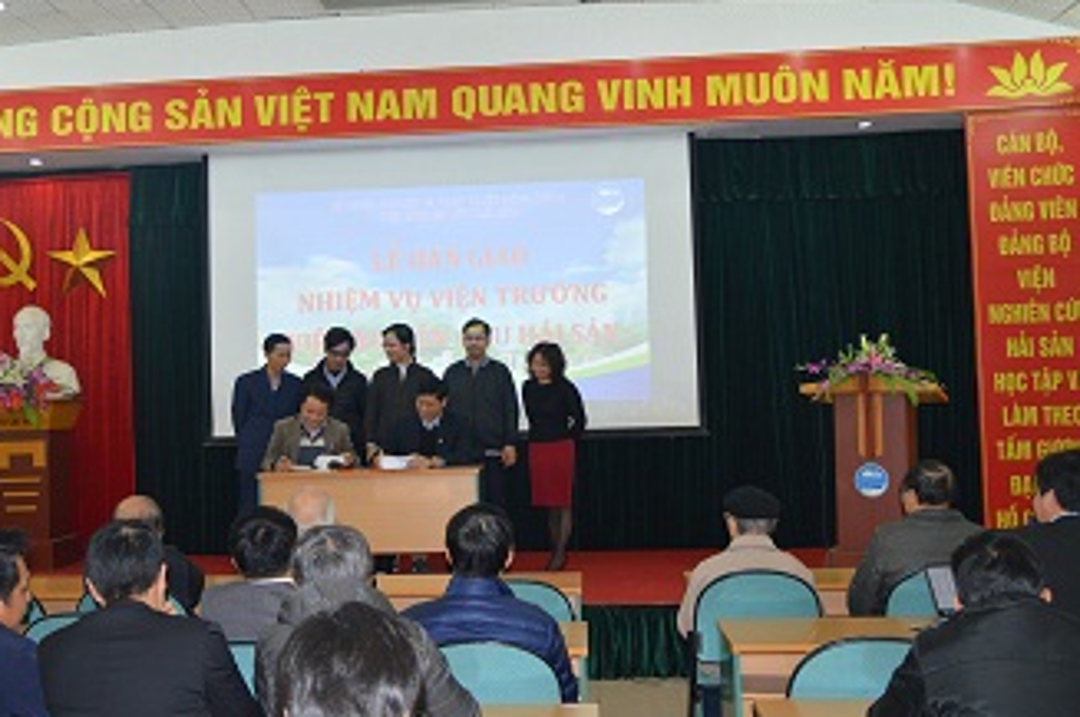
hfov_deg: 44.4
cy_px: 325
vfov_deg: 30.4
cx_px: 459
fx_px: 1318
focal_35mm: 44
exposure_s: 1/60
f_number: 3.8
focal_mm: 24
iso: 720
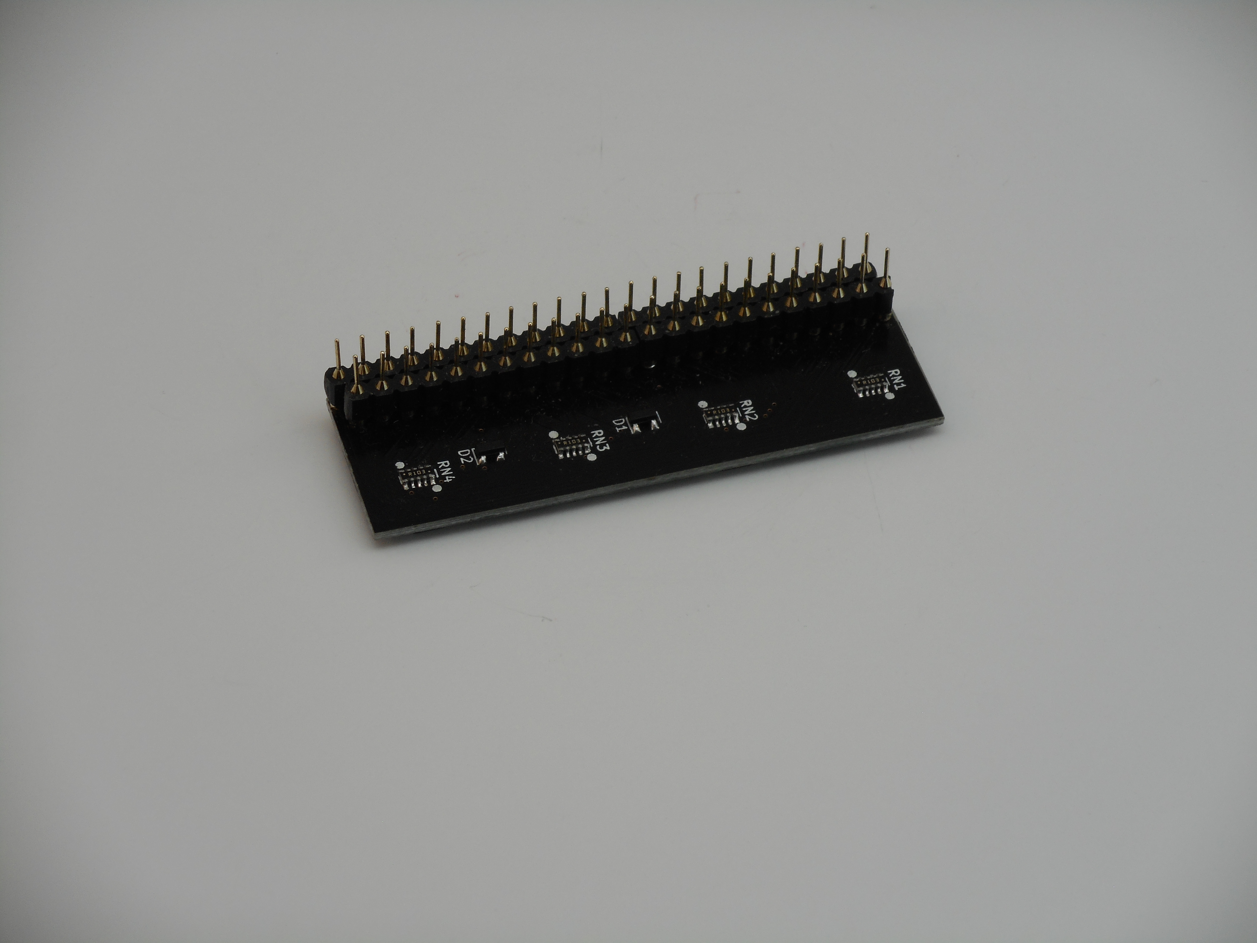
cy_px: 472
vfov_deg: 12.7
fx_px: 4249
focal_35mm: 117
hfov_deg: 16.8
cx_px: 628
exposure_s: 1/60
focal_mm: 20.9
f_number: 5.9
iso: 100
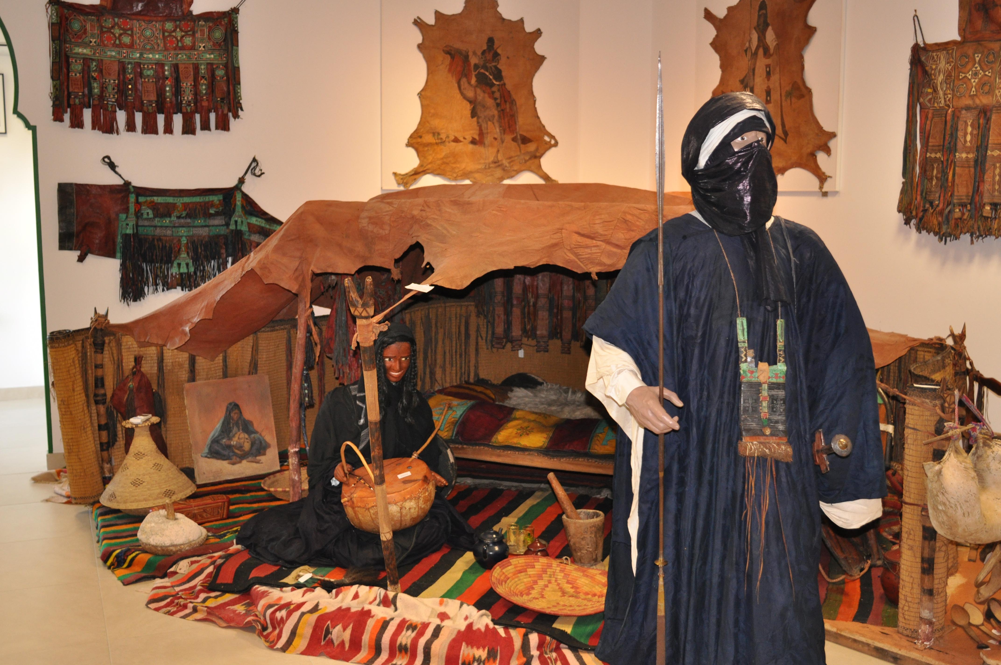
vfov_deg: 36.8
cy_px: 332
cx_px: 500
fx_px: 1000
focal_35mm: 36
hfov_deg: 53.2
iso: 800
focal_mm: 24
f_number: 2.8
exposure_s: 1/60
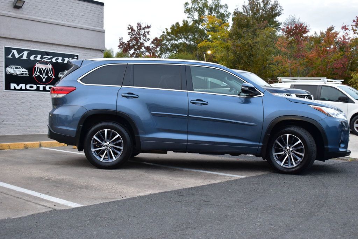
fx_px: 432
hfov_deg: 45.0
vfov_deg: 30.8
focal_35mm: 44
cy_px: 120
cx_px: 179
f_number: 6.3
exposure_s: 1/15
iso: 500
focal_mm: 29
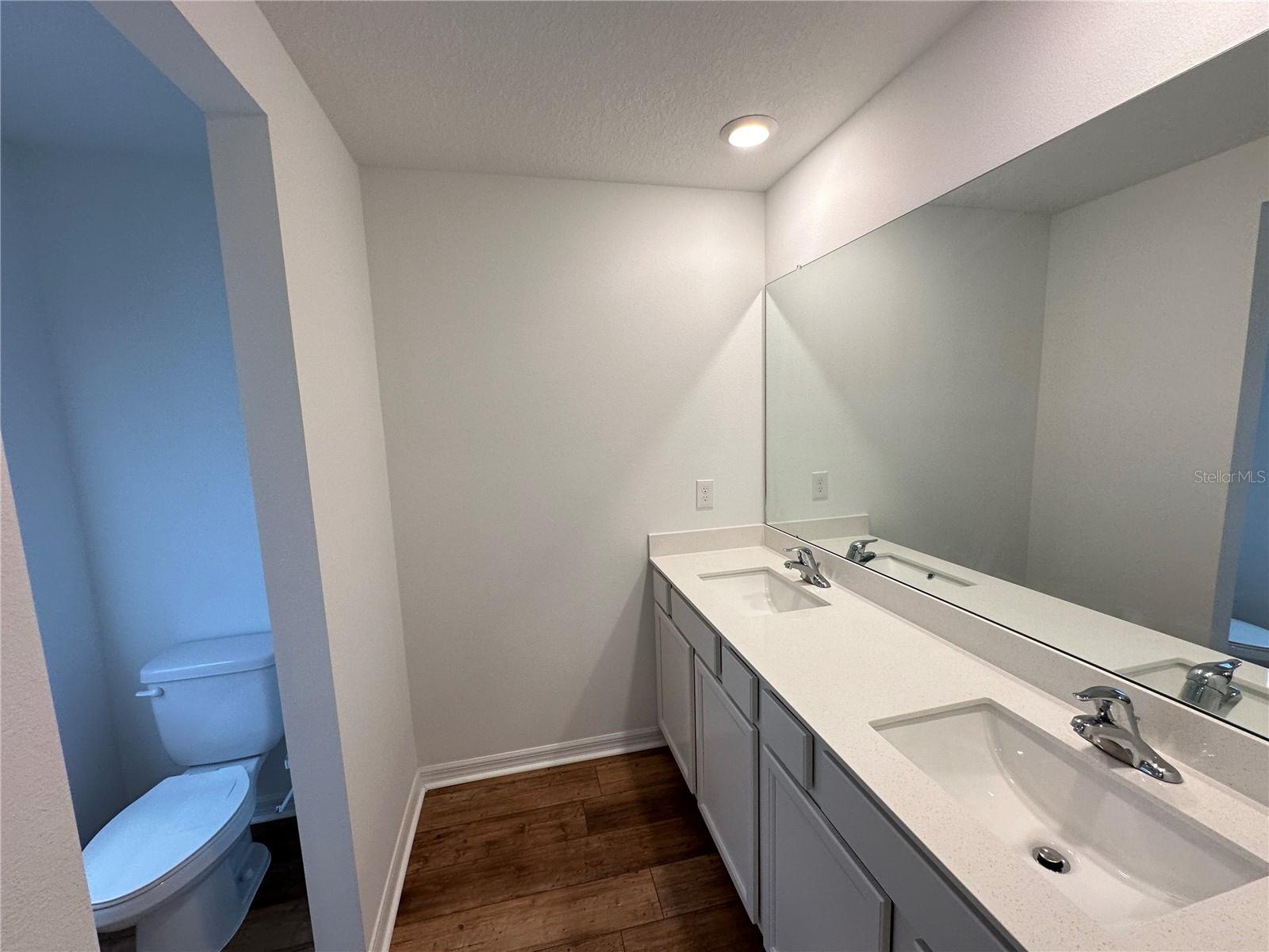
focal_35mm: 14
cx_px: 634
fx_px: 513
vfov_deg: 85.7
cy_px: 476
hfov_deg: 102.1
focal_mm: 2.22
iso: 100
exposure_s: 1/120
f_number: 2.2
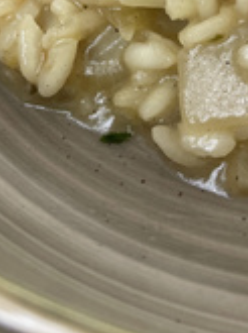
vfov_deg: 21.2
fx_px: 758
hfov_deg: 18.4
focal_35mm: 79
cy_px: -157
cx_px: 193
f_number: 1.6
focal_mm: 4.2
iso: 80
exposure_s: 1/121
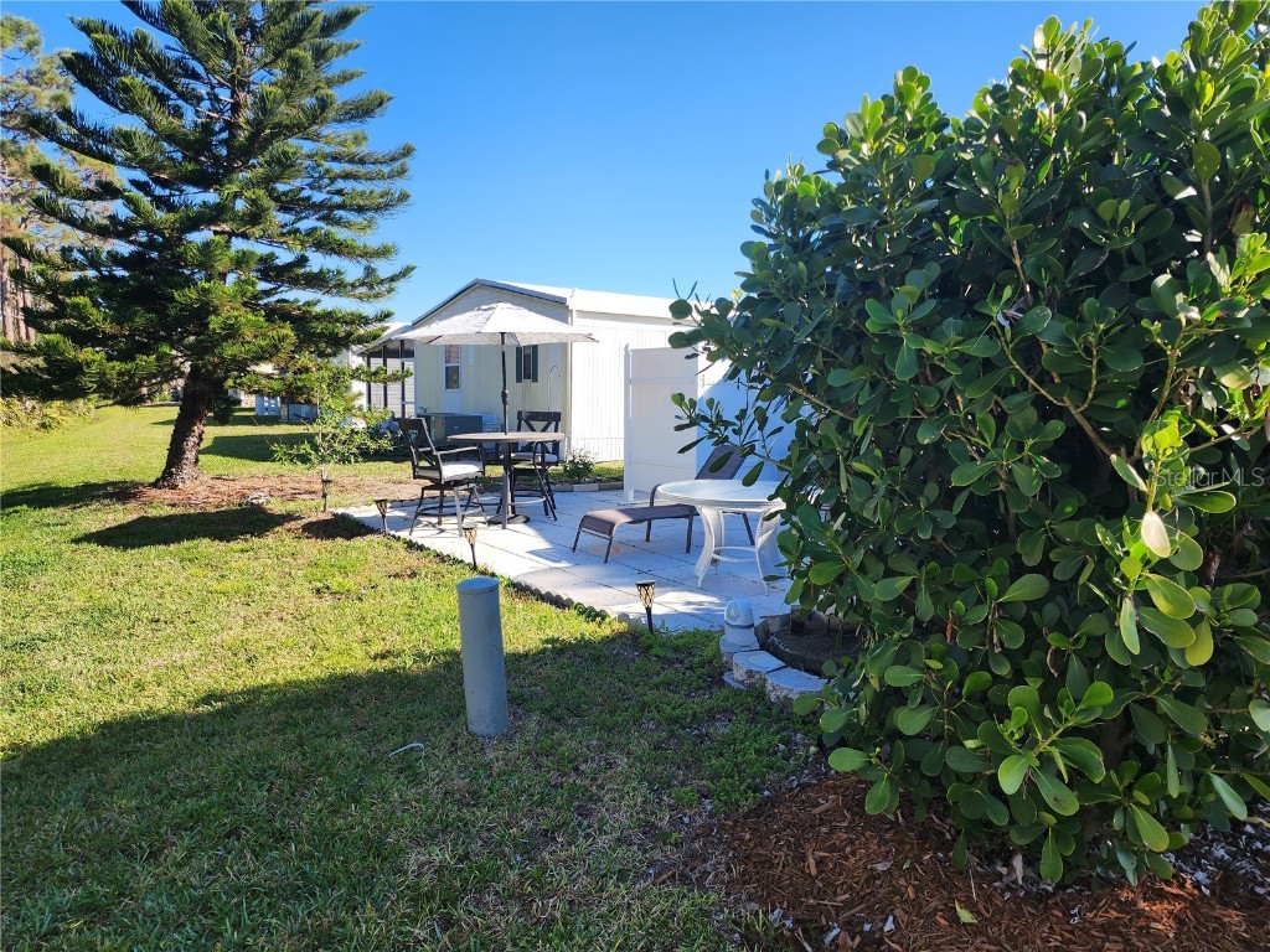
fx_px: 844
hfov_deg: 73.9
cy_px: 476
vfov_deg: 58.9
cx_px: 635
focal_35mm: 23
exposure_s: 1/444
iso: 12
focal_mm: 6.4
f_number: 1.8
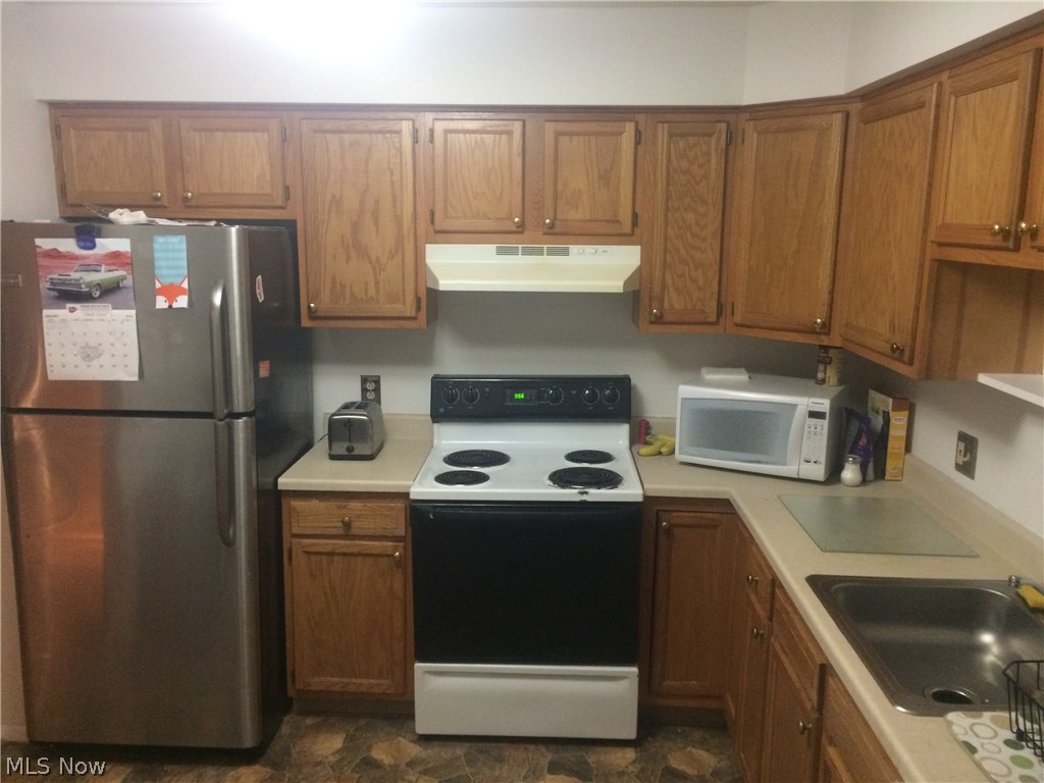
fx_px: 875
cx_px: 522
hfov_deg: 61.7
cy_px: 392
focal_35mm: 29
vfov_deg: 48.2
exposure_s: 1/30
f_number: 2.2
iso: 320
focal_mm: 4.15
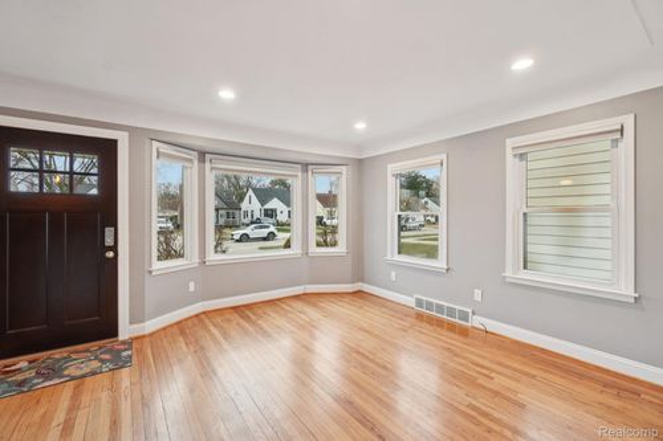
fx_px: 276
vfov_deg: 77.3
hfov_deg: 100.4
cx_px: 332
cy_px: 220
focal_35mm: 15
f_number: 8
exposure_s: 1/15
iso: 400
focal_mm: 10
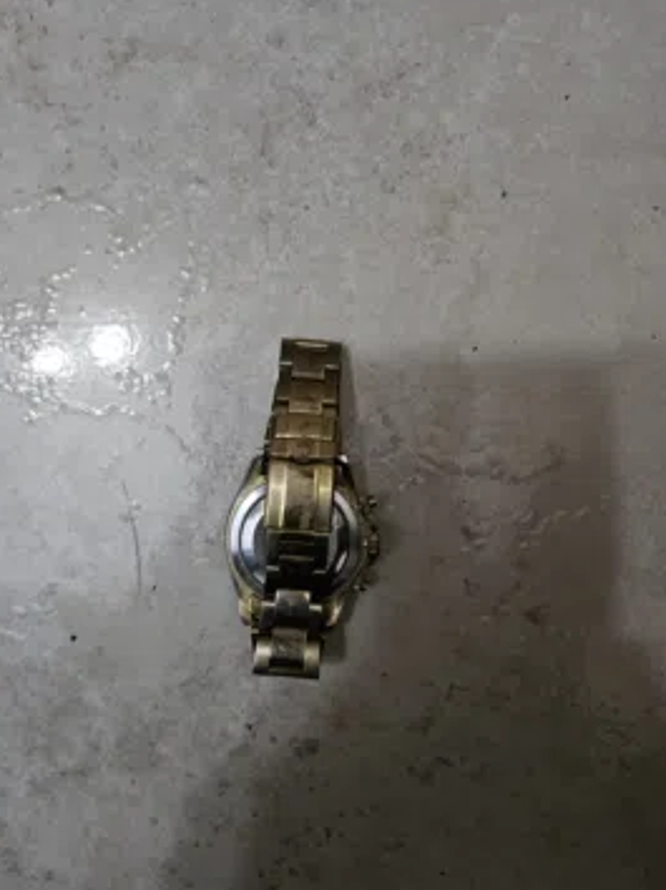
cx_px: 304
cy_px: 465
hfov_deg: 52.9
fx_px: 668
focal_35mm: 26
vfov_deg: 67.3
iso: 640
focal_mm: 6.3
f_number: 1.7
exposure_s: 1/24
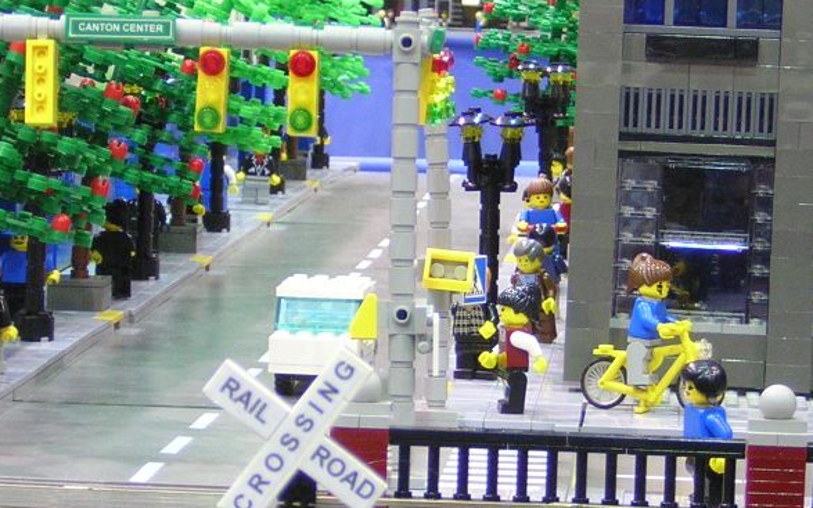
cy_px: 161
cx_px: 434
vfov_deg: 8.4
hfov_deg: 13.4
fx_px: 3457
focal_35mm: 156
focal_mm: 14.1
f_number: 4.7
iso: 344
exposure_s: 1/3.2
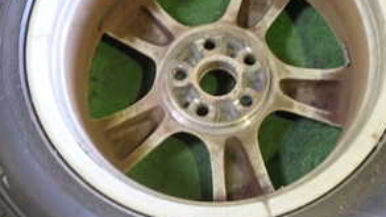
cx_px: 225
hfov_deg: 31.4
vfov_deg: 18.0
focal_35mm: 67
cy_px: 80
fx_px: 686
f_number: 2.3
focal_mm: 5.4
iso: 800
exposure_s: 1/30
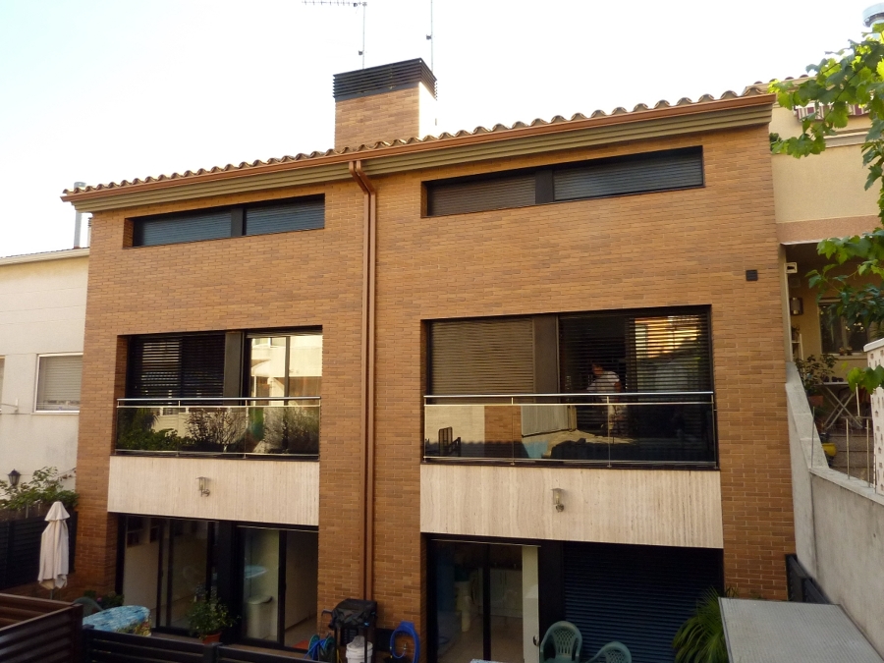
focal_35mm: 25
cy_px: 332
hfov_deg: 69.4
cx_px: 442
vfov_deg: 54.9
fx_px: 638
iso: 200
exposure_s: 1/250
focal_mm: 4.1
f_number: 4
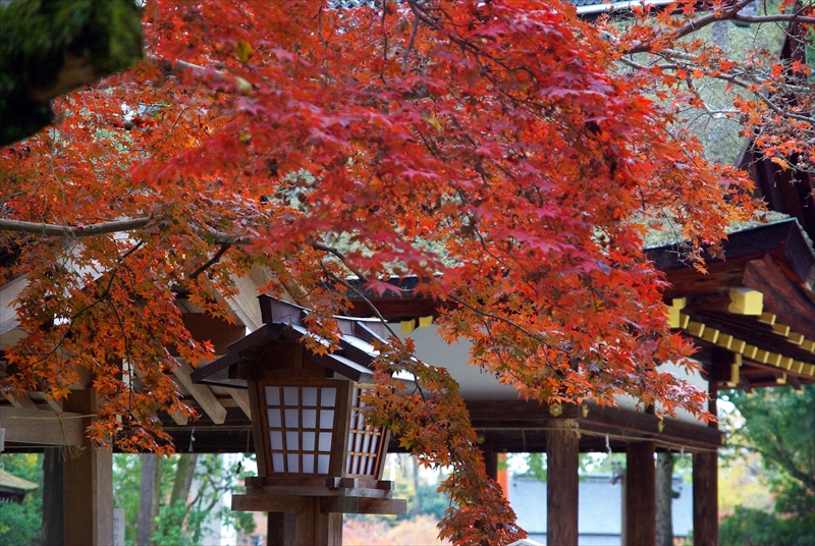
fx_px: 2381
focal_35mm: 105
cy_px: 273
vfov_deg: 13.1
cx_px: 408
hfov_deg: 19.4
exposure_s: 1/180
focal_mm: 70
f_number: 5.6
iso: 800
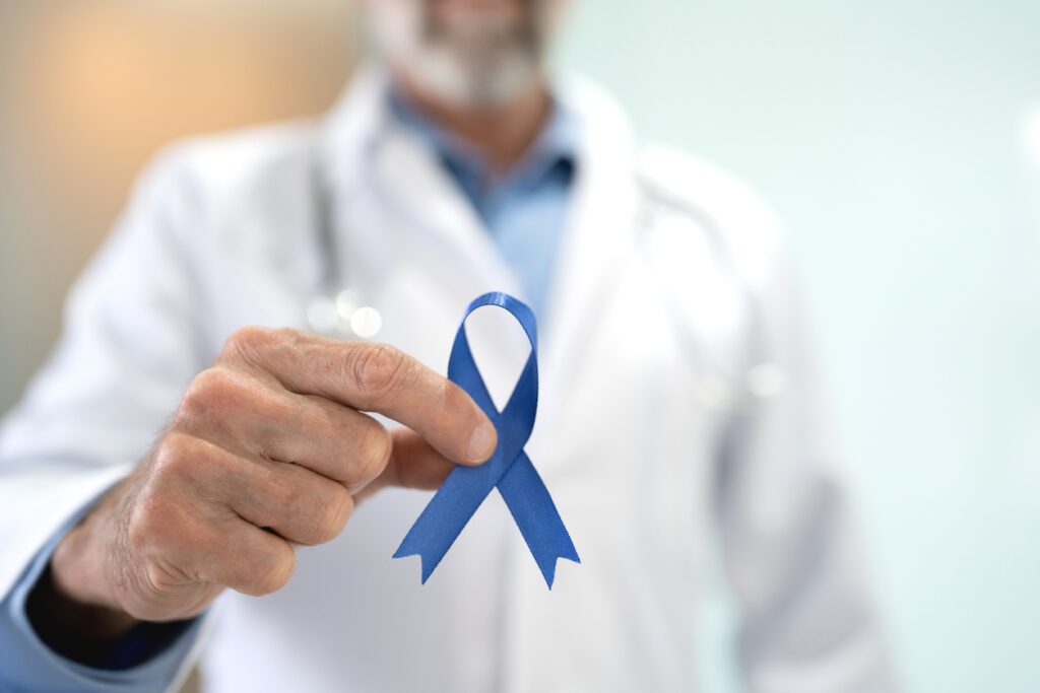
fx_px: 1011
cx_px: 520
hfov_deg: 54.4
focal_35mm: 35
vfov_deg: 37.9
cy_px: 346
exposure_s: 1/160
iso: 320
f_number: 1.8
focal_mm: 35
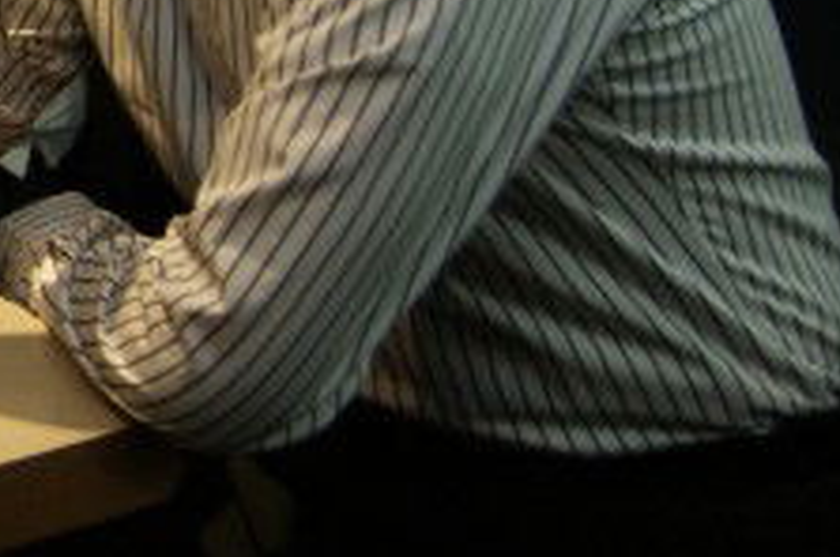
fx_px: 4240
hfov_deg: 10.8
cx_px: -550
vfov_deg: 7.5
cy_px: -137
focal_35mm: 182
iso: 400
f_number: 2.8
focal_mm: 30
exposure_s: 1/60
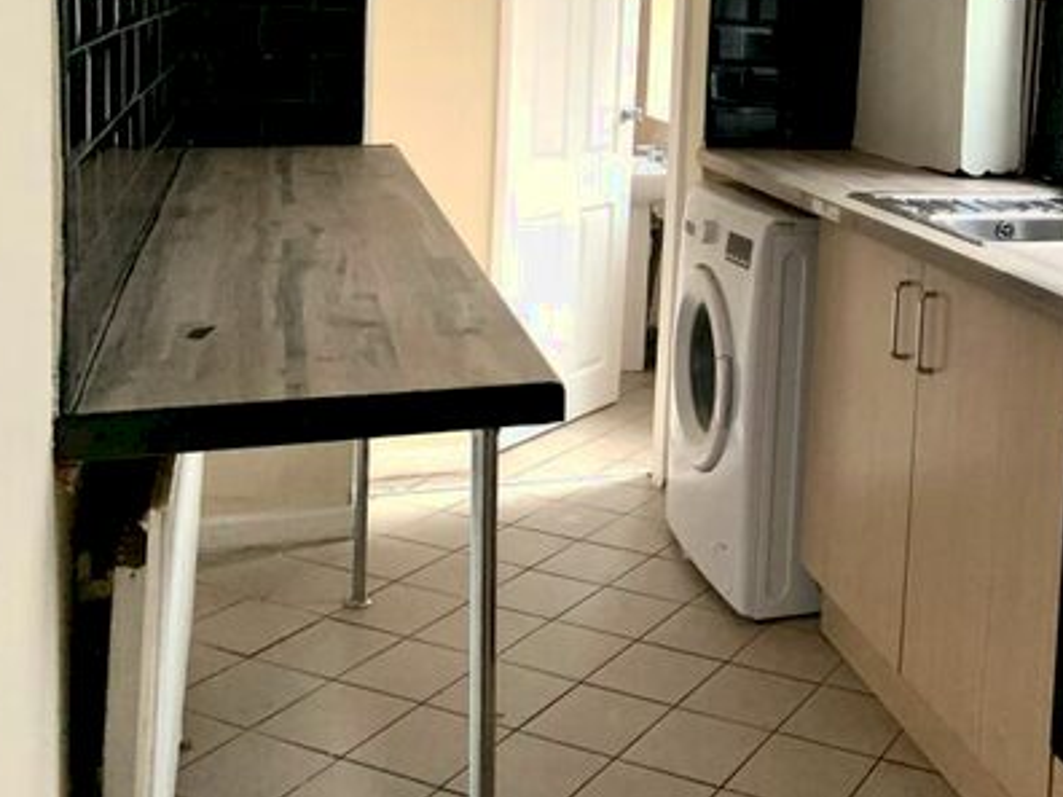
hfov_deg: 39.1
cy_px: 106
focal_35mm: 46
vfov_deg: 30.4
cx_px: 899
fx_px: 1413
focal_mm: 4.25
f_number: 1.8
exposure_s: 1/40
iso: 400
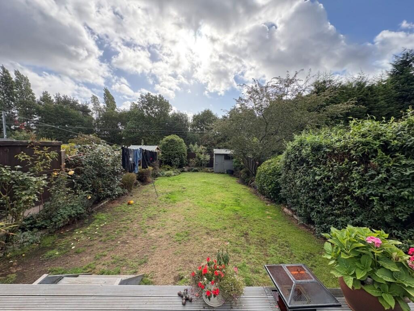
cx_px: 207
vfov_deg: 85.7
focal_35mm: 14
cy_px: 156
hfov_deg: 102.0
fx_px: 168
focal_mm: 2.22
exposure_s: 1/779
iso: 64
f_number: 2.2
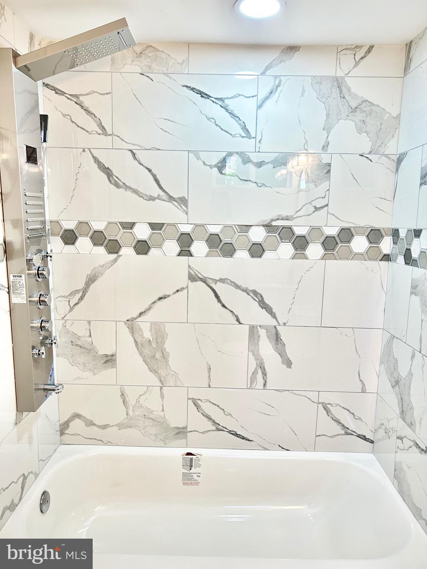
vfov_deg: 67.3
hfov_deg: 53.1
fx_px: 428
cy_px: 284
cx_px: 214
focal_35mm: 26
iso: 125
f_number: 1.5
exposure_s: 1/120
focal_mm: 5.7
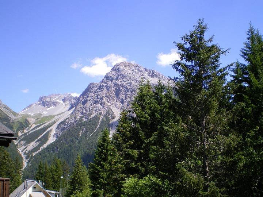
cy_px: 98
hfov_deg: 49.0
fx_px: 289
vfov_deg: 37.7
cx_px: 132
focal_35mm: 38
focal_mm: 6.3
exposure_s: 1/250
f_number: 4.6
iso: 80
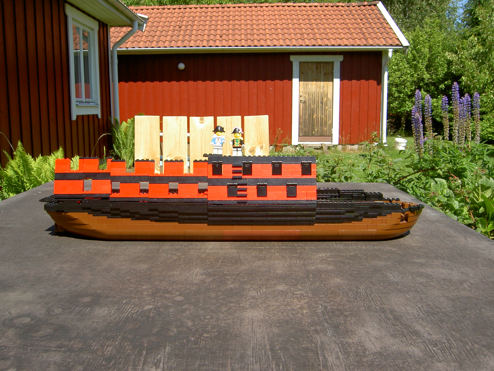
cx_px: 247
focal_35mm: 34
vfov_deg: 41.8
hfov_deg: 54.0
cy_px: 186
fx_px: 485
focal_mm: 5.6
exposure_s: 1/250
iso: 50
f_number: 4.7
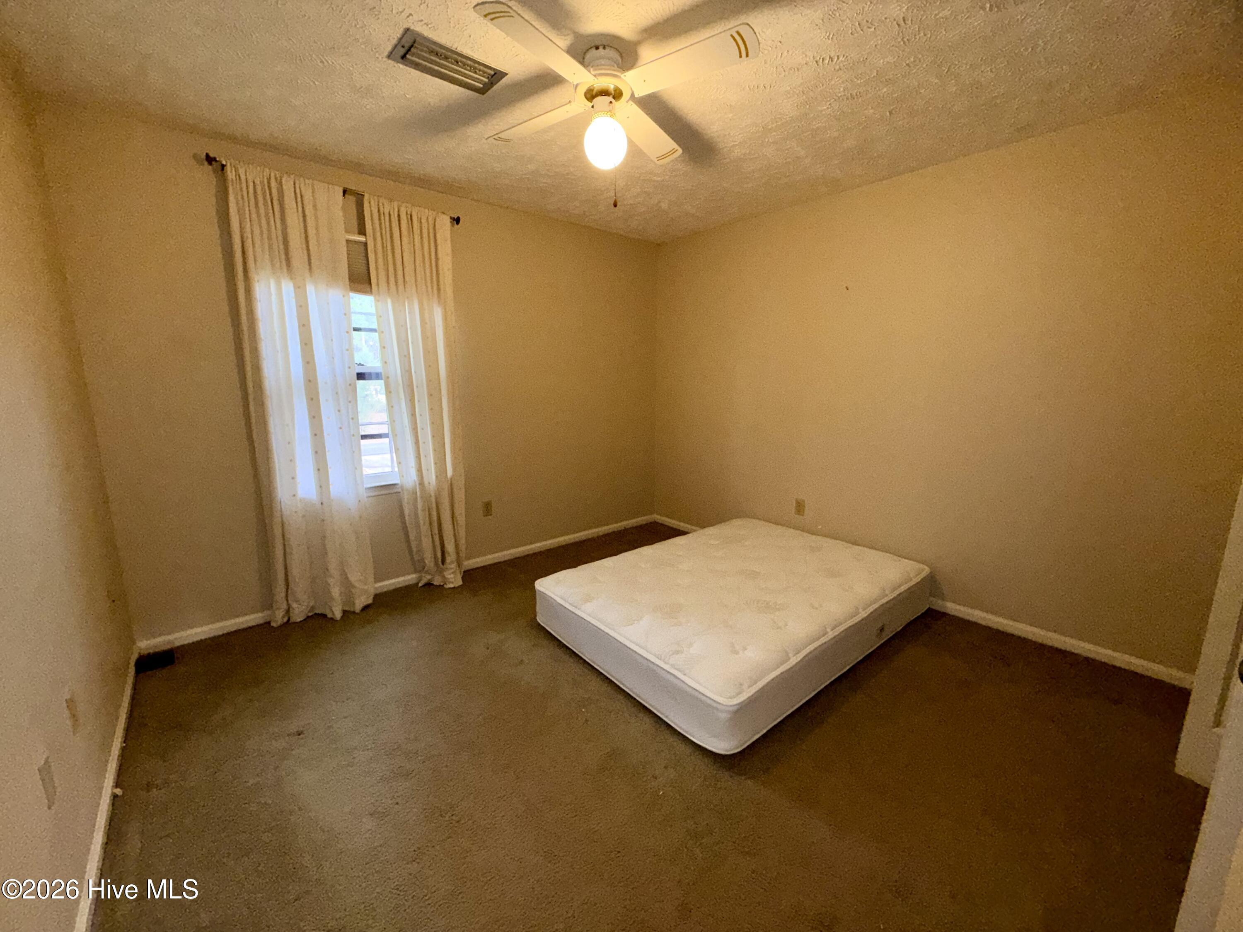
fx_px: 503
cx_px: 622
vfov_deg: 85.7
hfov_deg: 102.1
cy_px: 466
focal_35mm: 14
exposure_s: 1/86
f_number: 2.2
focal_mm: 2.22
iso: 80
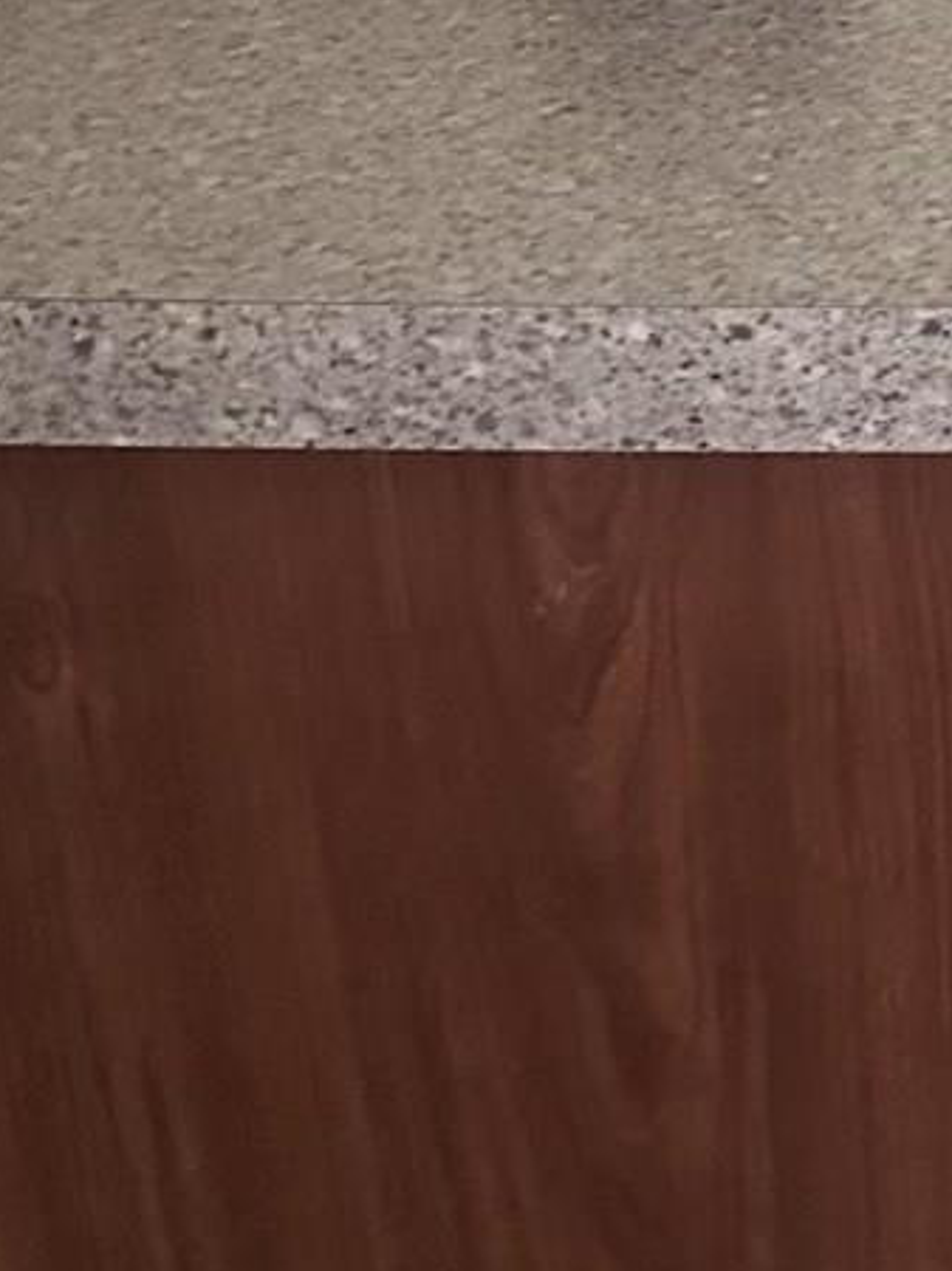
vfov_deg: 15.7
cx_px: 2107
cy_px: -73
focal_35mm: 123
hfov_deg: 10.7
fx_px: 4515
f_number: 1.78
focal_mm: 6.86
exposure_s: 1/44
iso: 1000
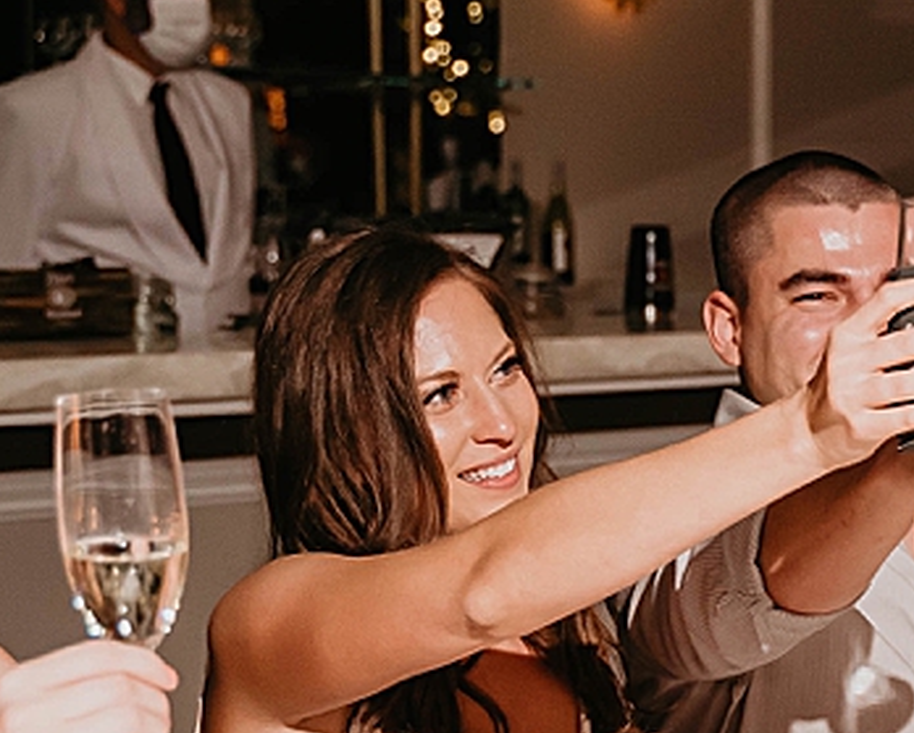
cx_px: 967
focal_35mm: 132
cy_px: 682
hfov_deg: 14.3
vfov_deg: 11.6
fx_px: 3574
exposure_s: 1/320
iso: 800
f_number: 2.8
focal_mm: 35
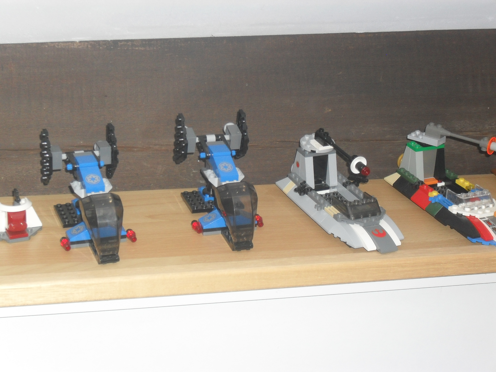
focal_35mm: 77
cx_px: 248
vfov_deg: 19.1
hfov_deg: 25.3
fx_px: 1103
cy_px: 186
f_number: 5
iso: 200
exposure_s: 1/60
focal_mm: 13.6
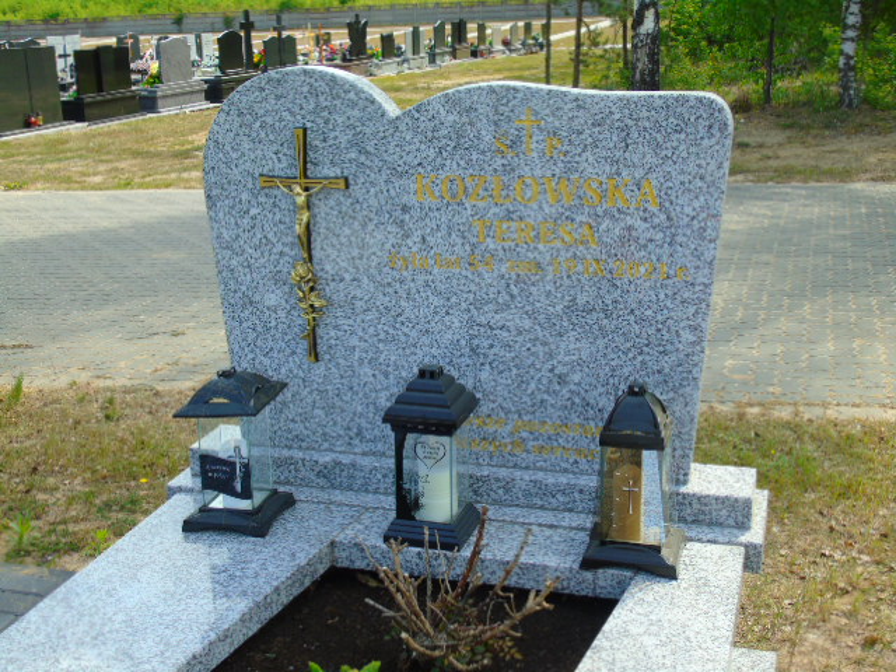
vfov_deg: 31.5
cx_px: 448
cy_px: 336
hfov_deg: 41.2
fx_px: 1191
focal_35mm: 46
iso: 80
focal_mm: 8.2
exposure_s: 1/320
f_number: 4.1
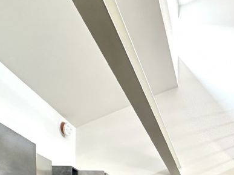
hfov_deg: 36.8
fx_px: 318
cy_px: 257
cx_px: 227
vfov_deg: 24.5
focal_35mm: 47
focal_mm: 2.22
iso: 200
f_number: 2.2
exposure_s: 1/50
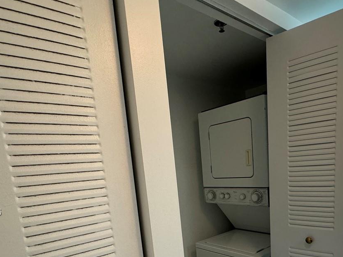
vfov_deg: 47.9
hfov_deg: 64.8
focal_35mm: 27
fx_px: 267
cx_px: 203
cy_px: 213
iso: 320
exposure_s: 1/120
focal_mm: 2.22
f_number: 2.2
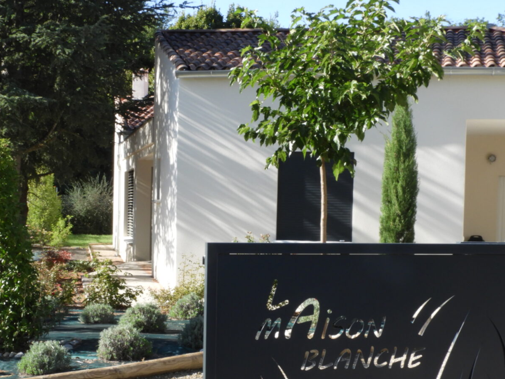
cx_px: 204
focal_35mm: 72
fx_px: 1050
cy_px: 249
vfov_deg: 20.4
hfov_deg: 27.0
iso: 100
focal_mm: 8.1
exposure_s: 1/100
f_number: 8
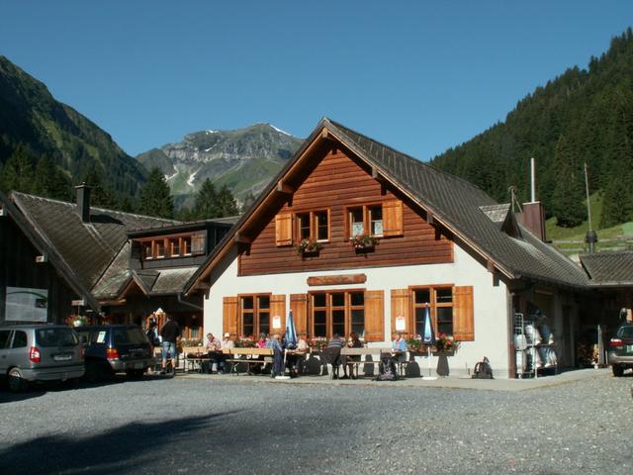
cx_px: 316
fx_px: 731
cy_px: 238
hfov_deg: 46.8
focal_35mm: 40
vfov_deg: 36.0
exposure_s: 1/160
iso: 50
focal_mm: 6.6
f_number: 8
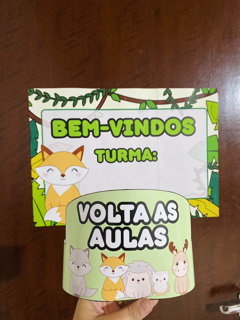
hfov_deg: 53.1
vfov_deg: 67.3
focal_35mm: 26
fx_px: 240
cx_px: 120
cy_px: 160
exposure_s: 1/60
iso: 400
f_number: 1.8
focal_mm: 4.25
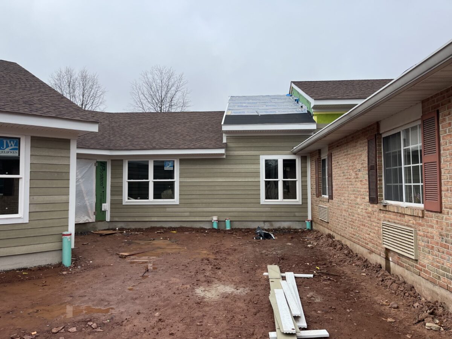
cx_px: 226
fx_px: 339
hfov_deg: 67.3
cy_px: 170
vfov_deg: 53.1
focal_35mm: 26
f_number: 1.6
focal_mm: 5.1
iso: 50
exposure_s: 1/3413
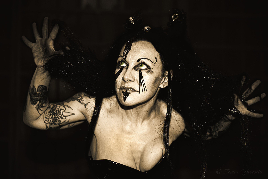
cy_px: 90
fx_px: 558
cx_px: 134
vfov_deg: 18.2
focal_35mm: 75
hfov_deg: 27.0
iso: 800
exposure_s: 1/200
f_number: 1.8
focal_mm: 50
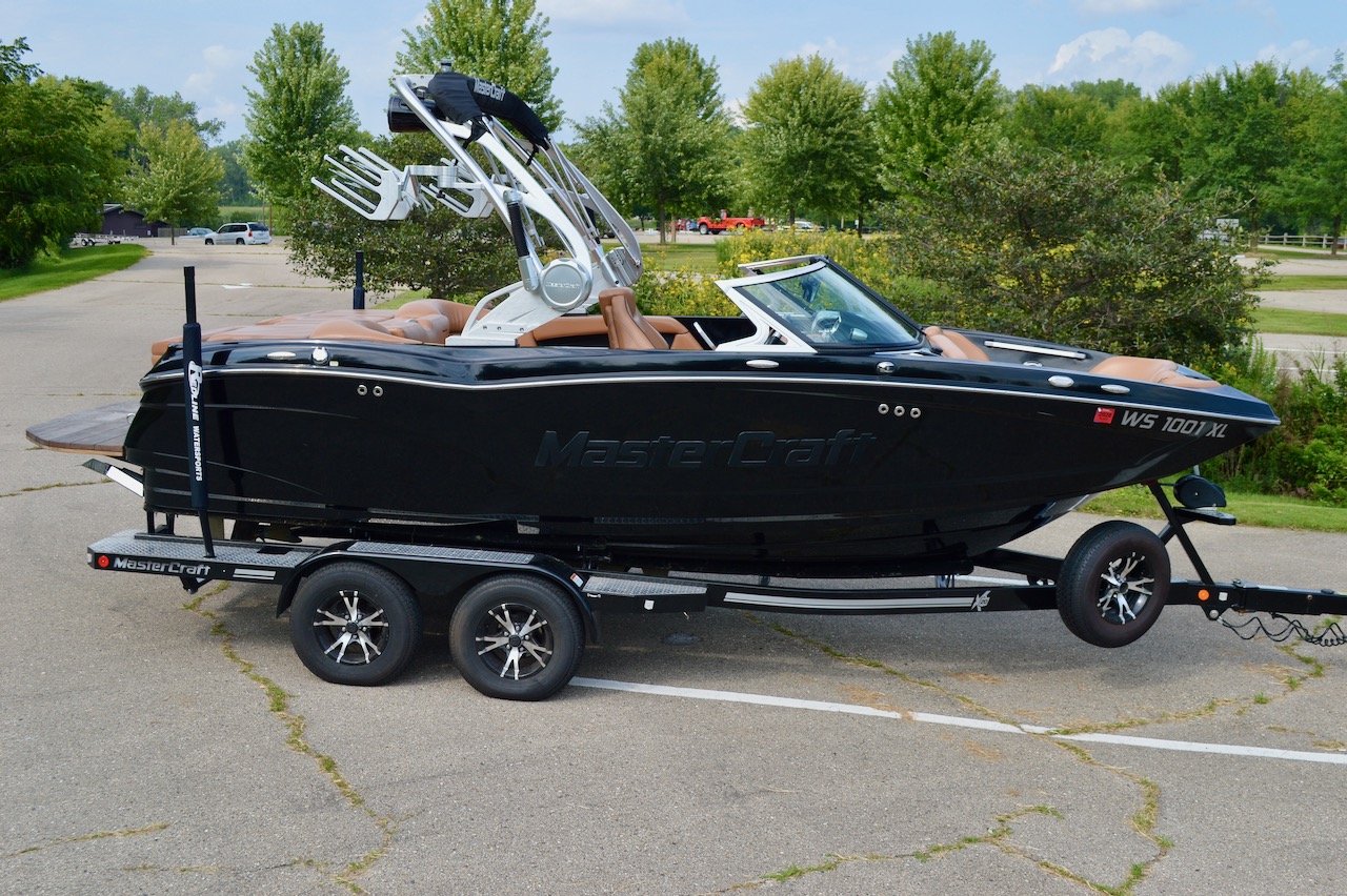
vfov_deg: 36.8
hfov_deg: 53.2
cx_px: 674
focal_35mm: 36
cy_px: 448
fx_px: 1346
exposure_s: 1/160
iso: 100
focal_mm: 24
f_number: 6.3
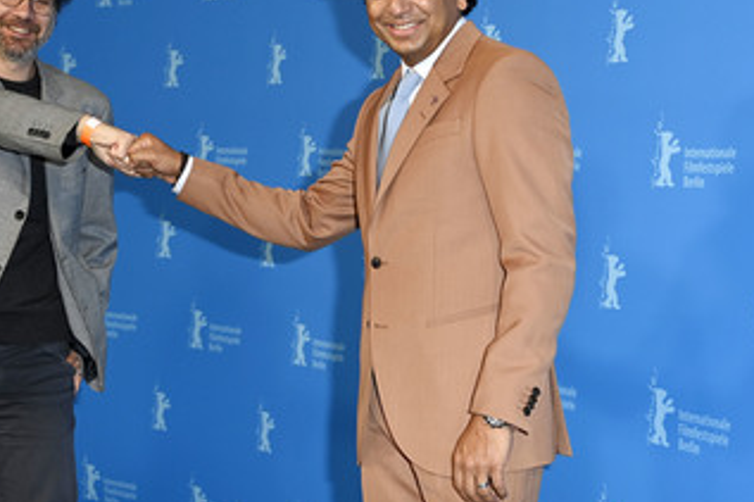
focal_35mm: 74
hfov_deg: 27.3
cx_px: 289
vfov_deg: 18.4
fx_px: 1549
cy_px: 209
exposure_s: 1/250
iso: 1250
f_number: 5.6
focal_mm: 52
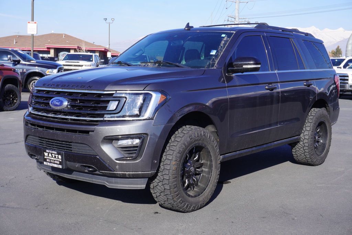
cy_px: 118
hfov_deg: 41.1
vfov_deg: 28.1
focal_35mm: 48
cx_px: 176
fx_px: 470
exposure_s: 1/125
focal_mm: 32
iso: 100
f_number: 9
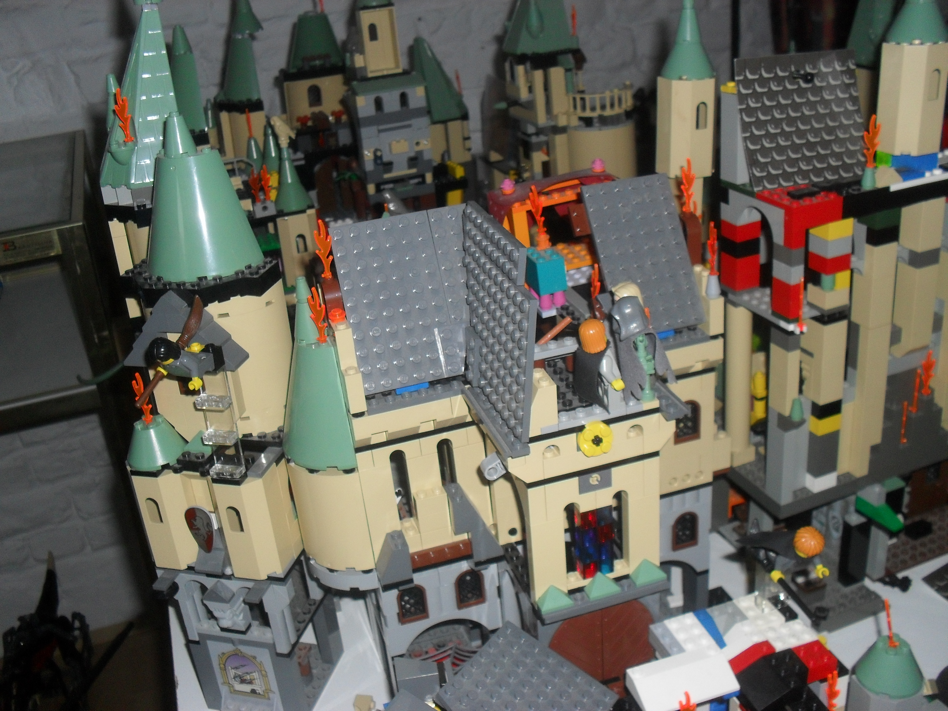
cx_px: 474
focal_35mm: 35
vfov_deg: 40.7
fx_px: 959
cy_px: 356
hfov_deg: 52.6
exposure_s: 1/45
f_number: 3.2
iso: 200
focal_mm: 6.3
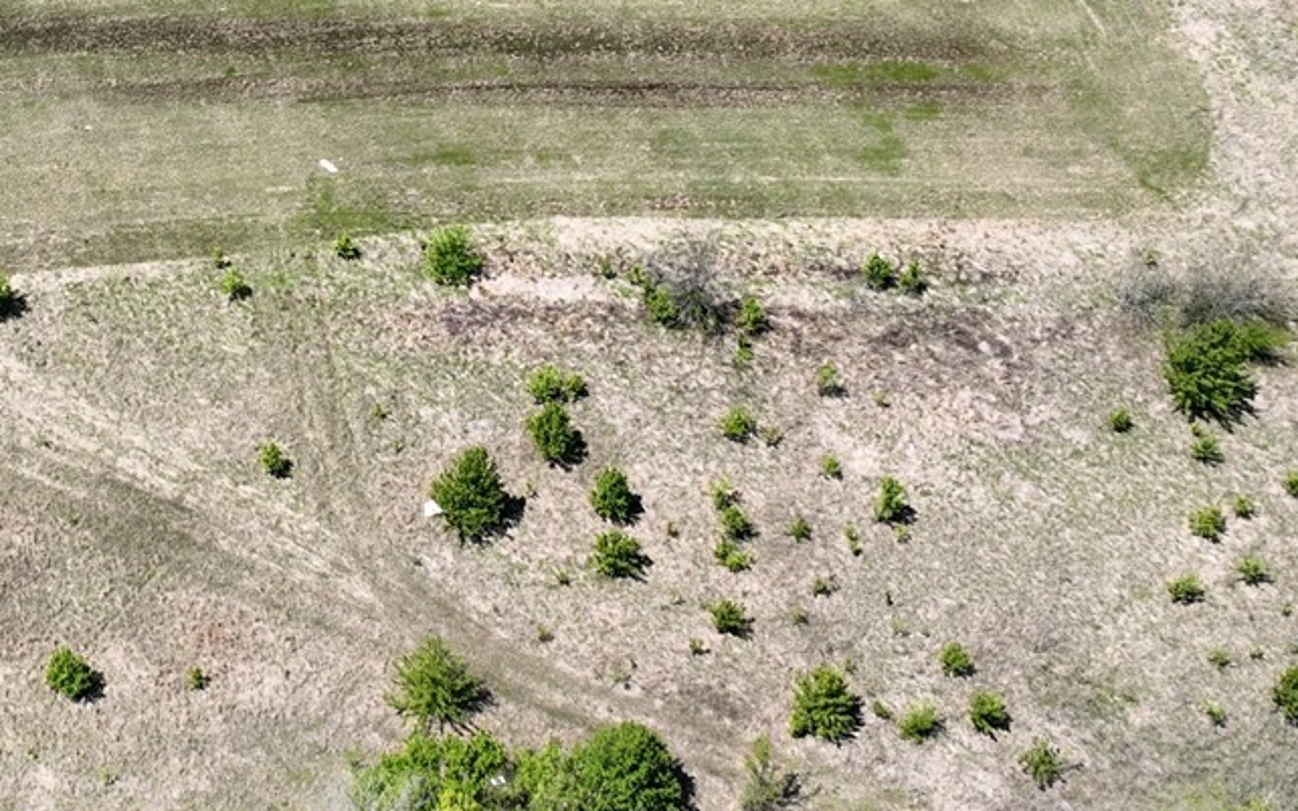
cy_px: 59
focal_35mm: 76
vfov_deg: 16.9
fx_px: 2688
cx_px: -152
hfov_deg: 25.1
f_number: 2.8
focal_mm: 12.29
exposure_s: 1/1000
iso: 100
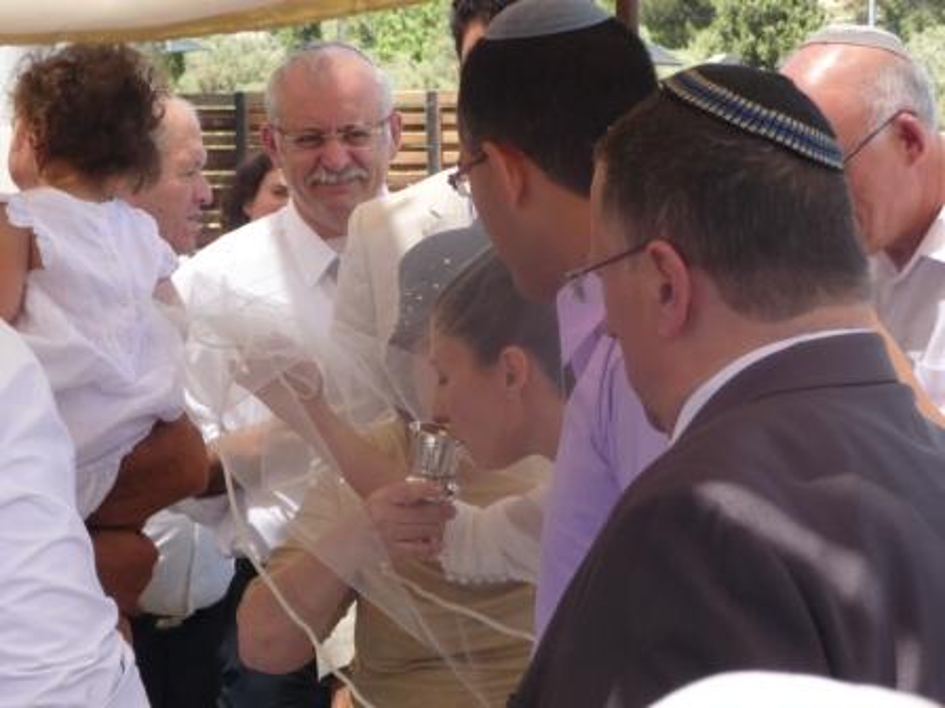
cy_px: 354
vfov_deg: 13.2
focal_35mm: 112
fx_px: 3058
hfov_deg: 17.6
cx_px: 472
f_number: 4.7
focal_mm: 19.1
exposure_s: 1/125
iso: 100
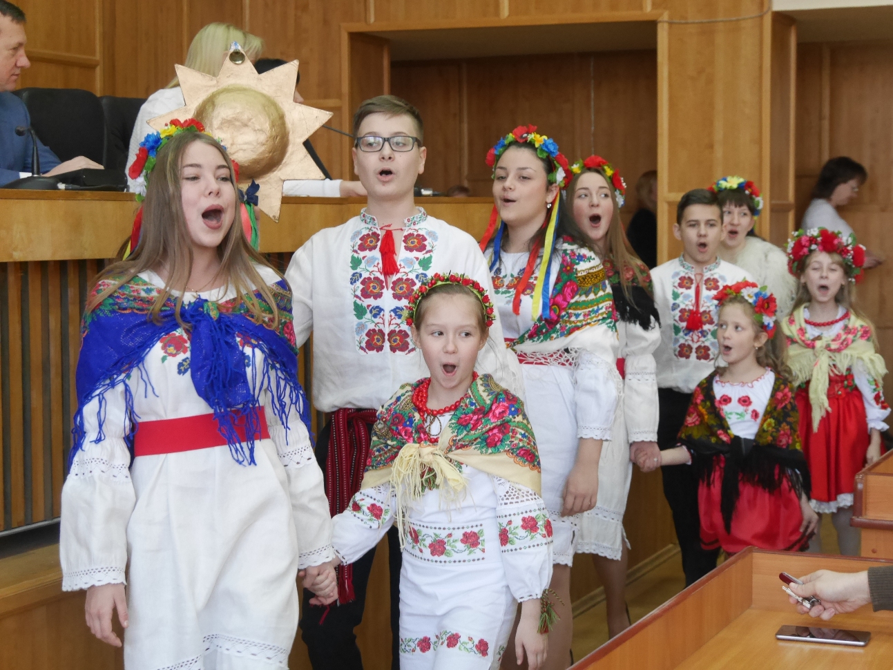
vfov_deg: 21.6
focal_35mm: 68
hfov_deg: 28.6
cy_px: 335
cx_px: 446
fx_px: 1754
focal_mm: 34
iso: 2000
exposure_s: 1/80
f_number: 4.5
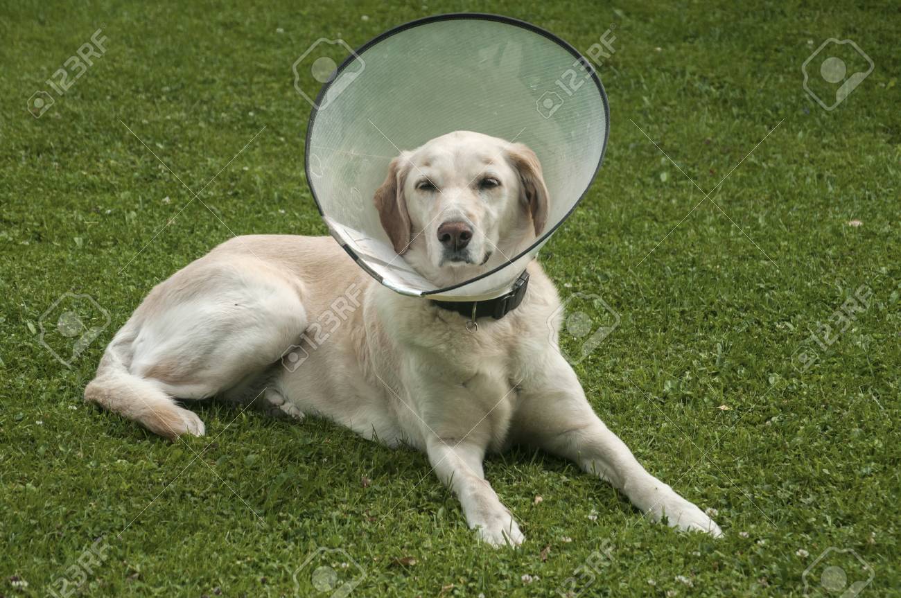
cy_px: 299
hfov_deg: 13.4
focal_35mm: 153
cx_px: 450
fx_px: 3824
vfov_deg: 8.9
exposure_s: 1/125
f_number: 8
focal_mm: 102
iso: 250
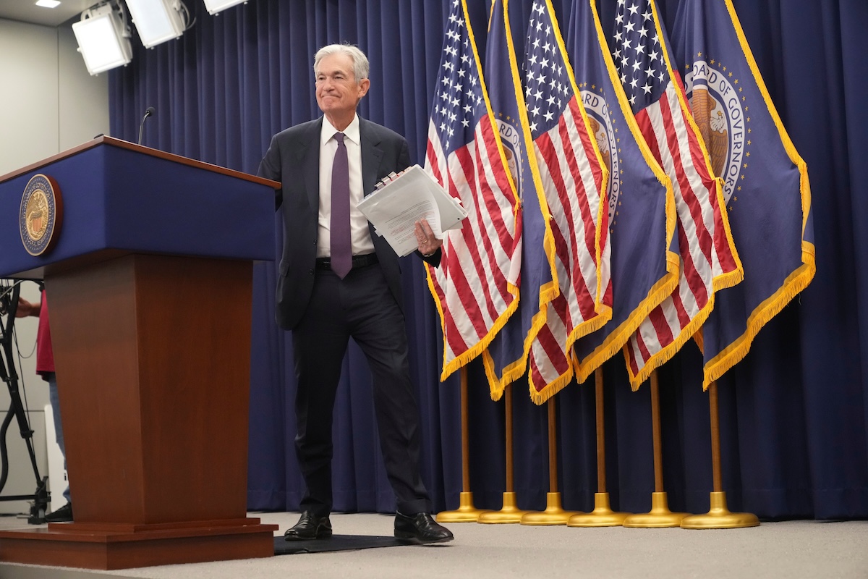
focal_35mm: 59
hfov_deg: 33.9
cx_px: 434
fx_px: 1422
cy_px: 290
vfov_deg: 23.0
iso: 5000
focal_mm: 59
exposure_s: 1/1000
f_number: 3.2
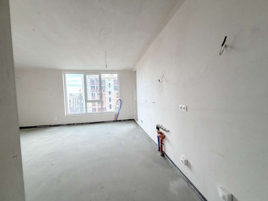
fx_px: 108
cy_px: 100
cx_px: 134
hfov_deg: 102.1
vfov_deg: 85.7
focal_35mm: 14
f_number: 2.2
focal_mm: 2.22
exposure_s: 1/121
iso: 125
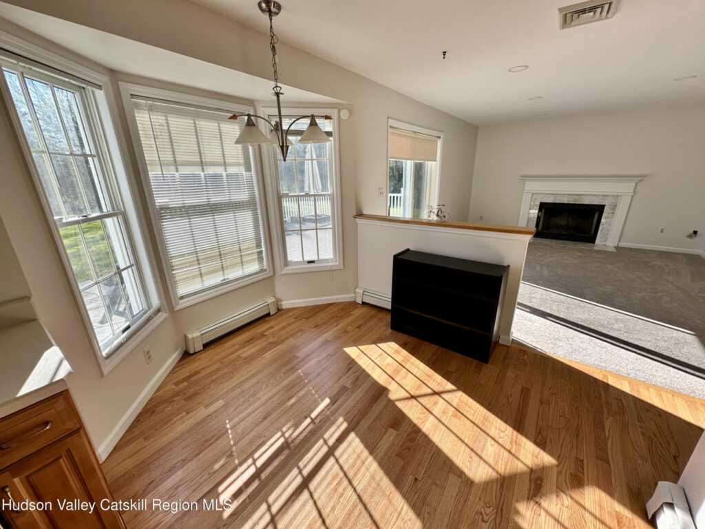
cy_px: 264
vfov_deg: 85.7
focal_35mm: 14
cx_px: 352
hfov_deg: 102.1
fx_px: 285
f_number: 2.2
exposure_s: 1/280
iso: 40
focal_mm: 2.22
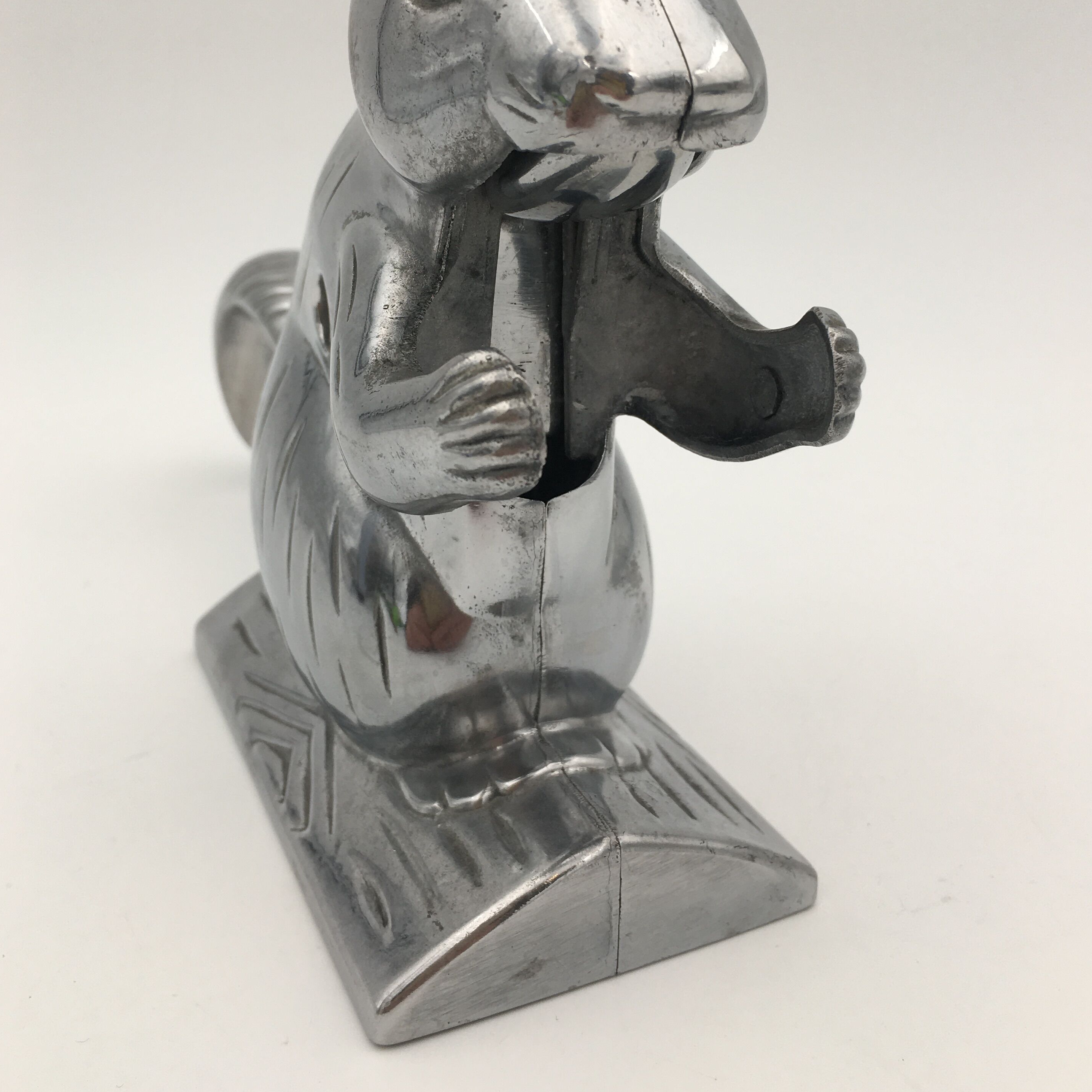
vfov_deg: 45.7
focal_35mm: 36
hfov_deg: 46.0
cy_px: 425
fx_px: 1285
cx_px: 536
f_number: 2.2
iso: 25
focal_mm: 4.15
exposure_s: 1/50
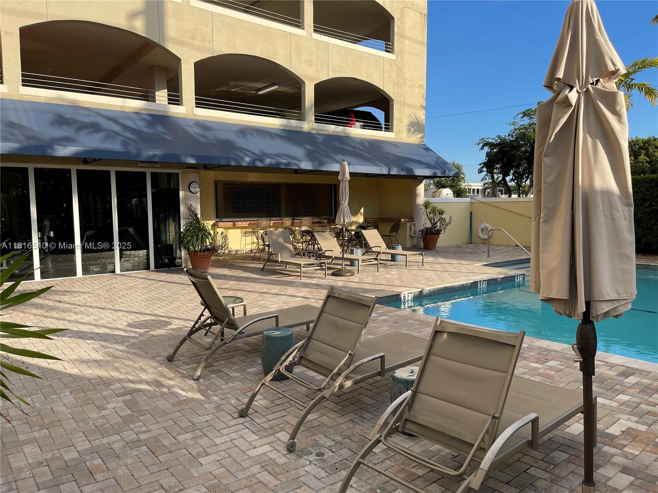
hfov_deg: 69.4
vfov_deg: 54.9
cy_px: 246
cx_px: 329
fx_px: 475
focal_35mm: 25
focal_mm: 5.1
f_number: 1.6
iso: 32
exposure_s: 1/2012
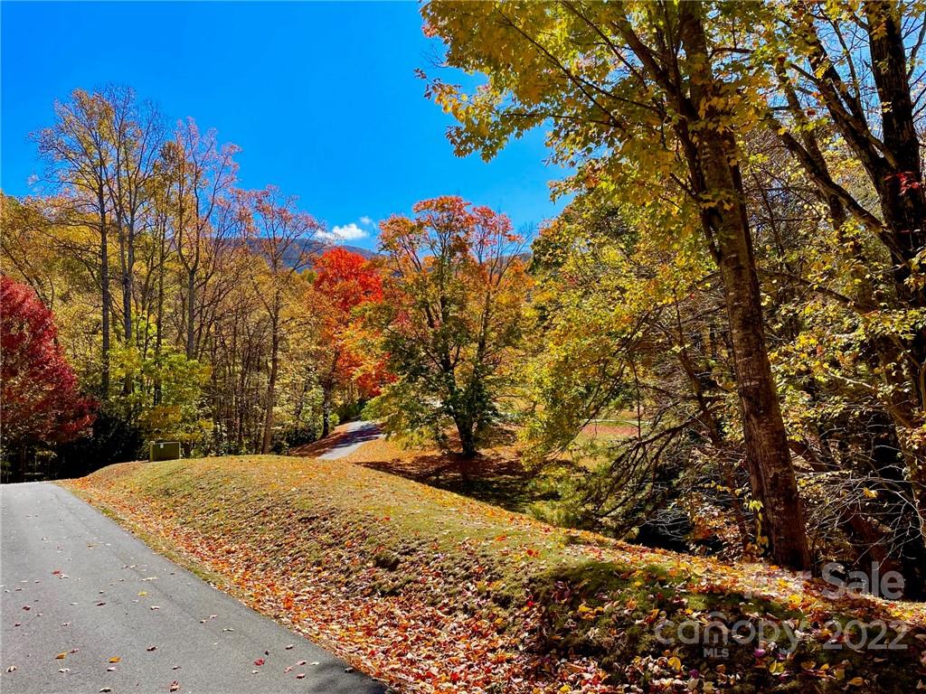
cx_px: 463
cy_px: 347
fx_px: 696
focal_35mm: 26
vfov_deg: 53.1
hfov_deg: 67.3
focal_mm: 4.2
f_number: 1.6
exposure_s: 1/2174
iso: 32
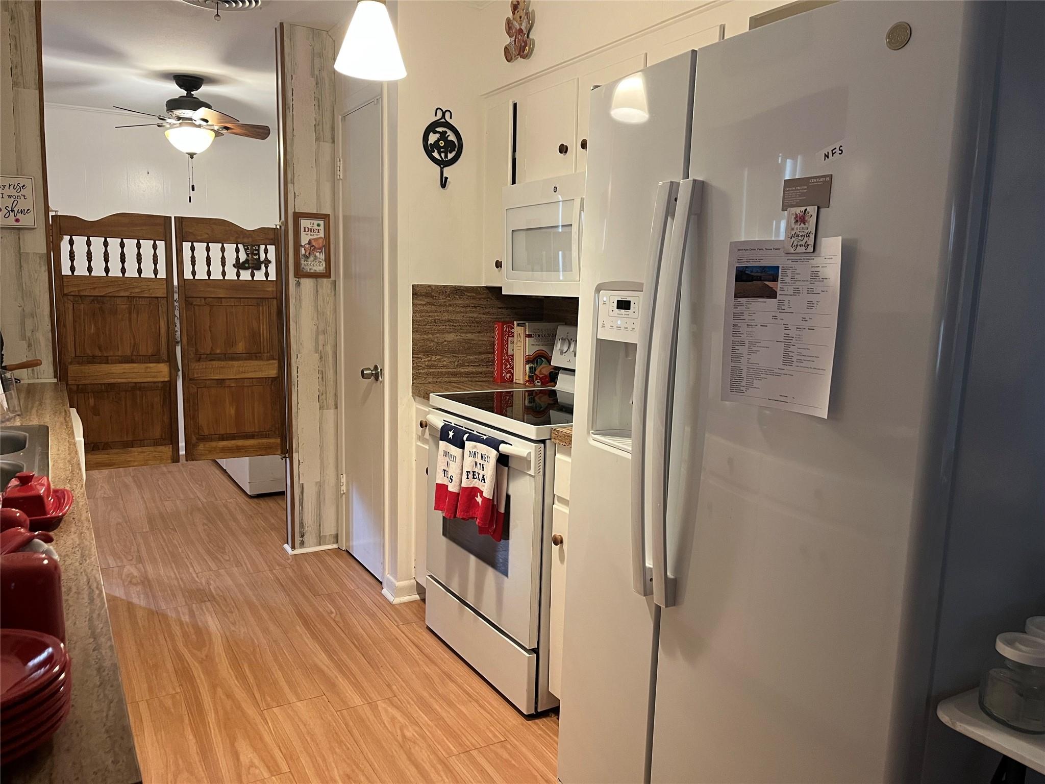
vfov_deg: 53.1
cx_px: 522
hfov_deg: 67.3
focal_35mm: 26
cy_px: 392
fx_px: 785
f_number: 1.6
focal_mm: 5.1
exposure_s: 1/60
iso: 250
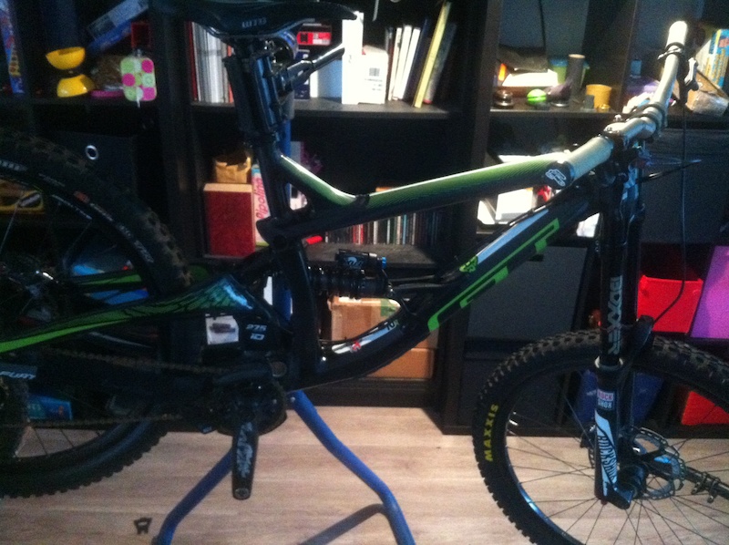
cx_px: 364
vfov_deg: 40.6
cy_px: 272
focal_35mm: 35
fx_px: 736
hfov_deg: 52.7
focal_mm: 3.85
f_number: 2.8
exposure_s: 1/15
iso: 1000
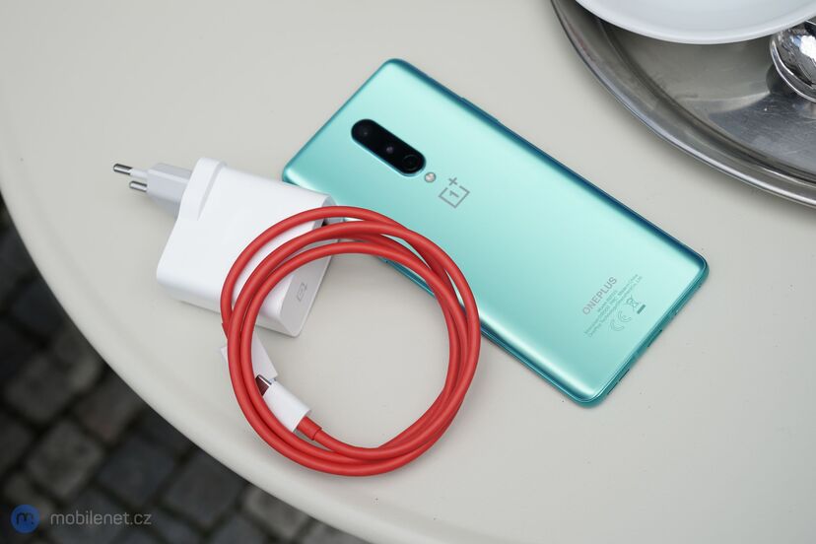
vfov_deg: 23.4
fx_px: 1315
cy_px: 272
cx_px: 408
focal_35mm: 58
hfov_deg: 34.5
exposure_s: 1/200
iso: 125
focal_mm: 58
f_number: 6.3
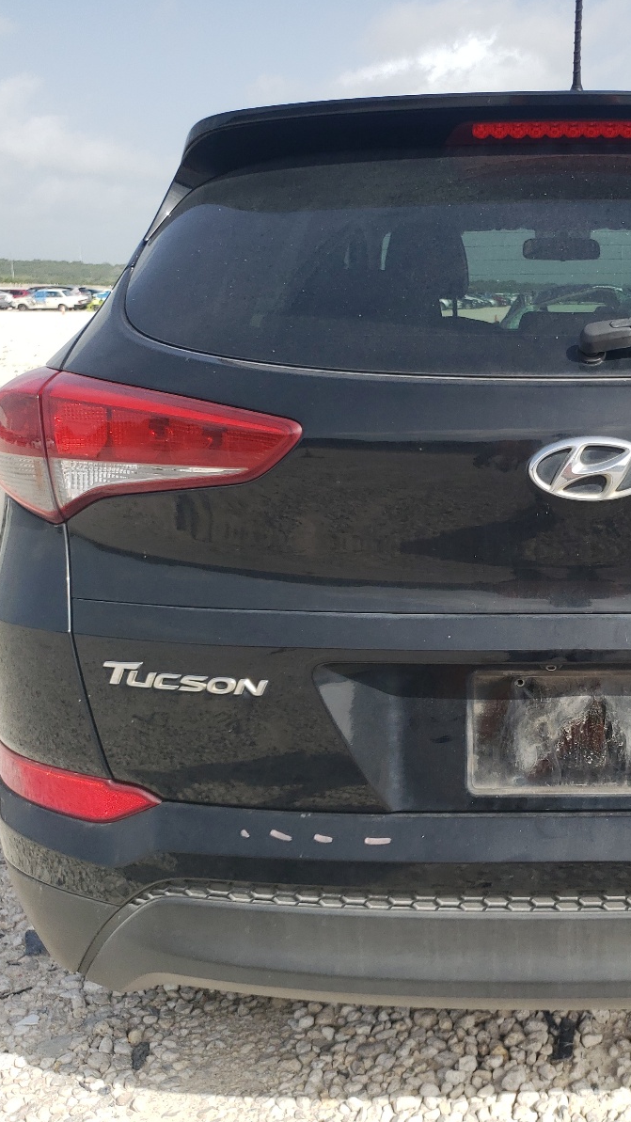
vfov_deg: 52.8
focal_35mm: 38
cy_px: 561
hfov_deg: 29.7
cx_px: 582
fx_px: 1130
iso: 50
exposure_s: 1/2000
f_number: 1.5
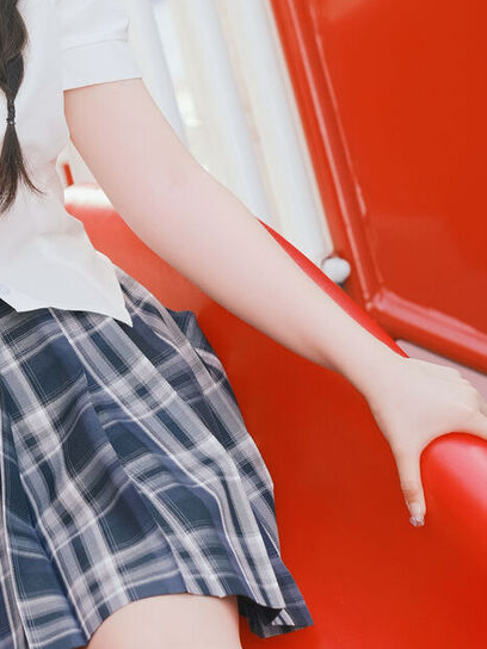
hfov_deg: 6.3
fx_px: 4389
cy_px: 169
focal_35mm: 234
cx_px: -33
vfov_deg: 8.4
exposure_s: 1/250
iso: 400
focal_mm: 56
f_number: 2.5
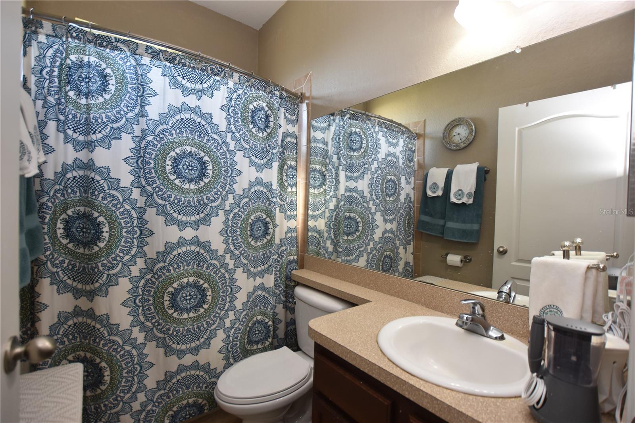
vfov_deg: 77.3
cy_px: 212
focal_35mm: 15
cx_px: 318
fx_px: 265
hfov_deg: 100.4
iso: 320
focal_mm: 10
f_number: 4
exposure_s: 1/60
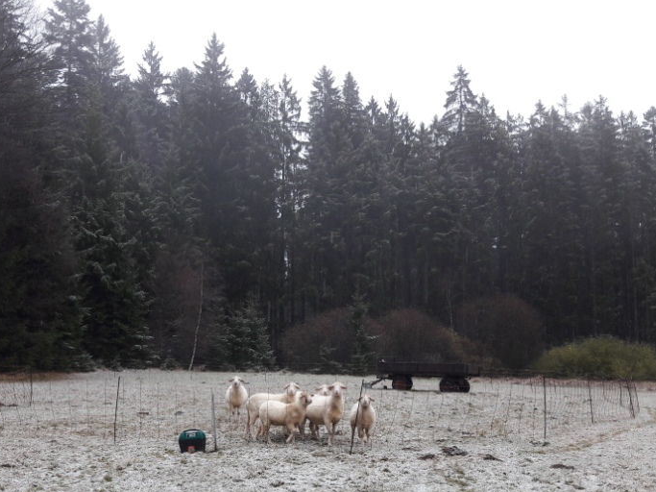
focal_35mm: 42
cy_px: 328
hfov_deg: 44.6
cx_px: 263
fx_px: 796
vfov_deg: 34.0
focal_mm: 3.7
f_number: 1.9
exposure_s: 1/105
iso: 40
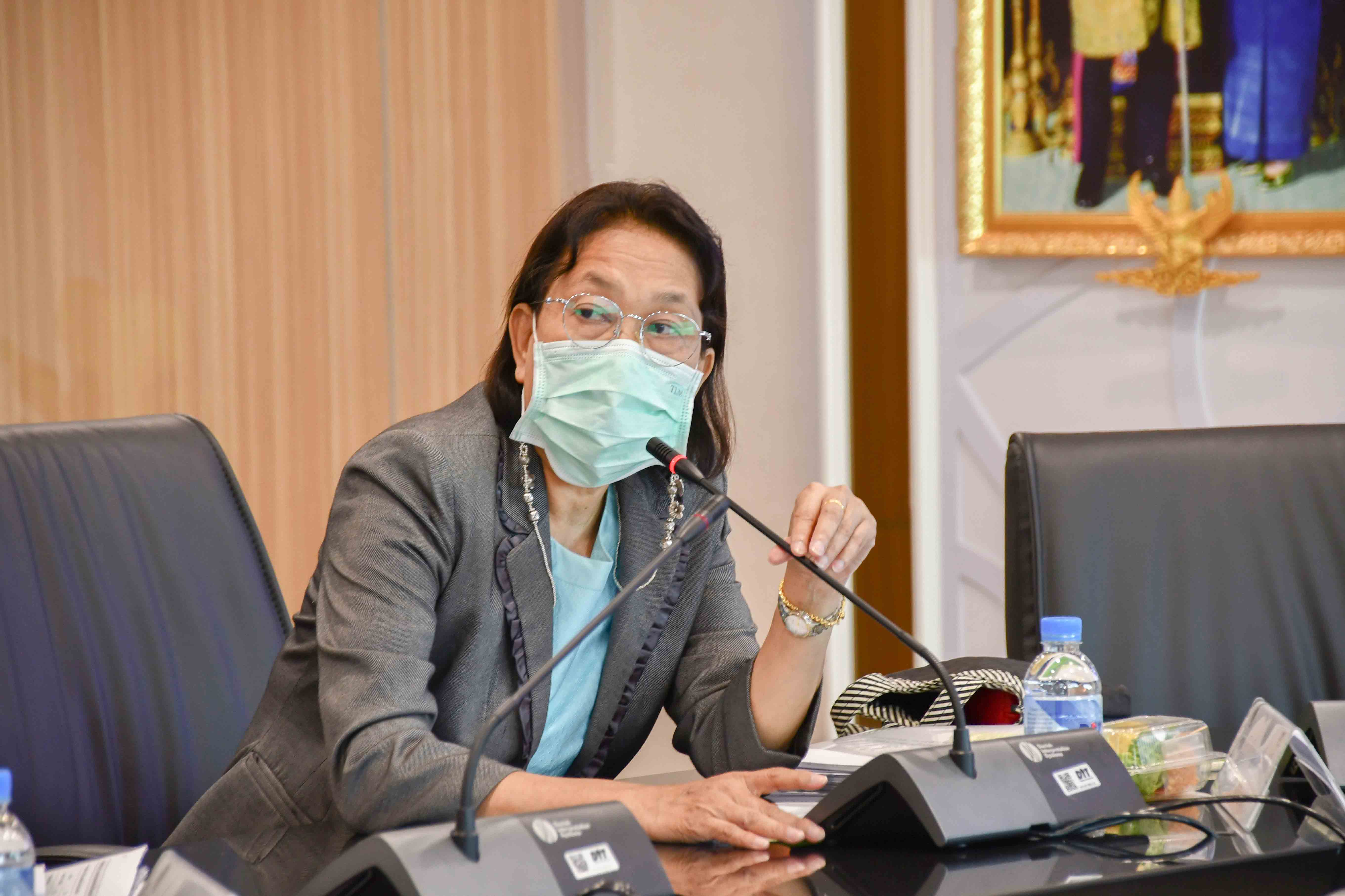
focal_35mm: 195
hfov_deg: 10.5
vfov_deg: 7.0
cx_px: 672
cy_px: 448
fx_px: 7285
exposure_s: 1/60
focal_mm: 130
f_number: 6
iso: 1000
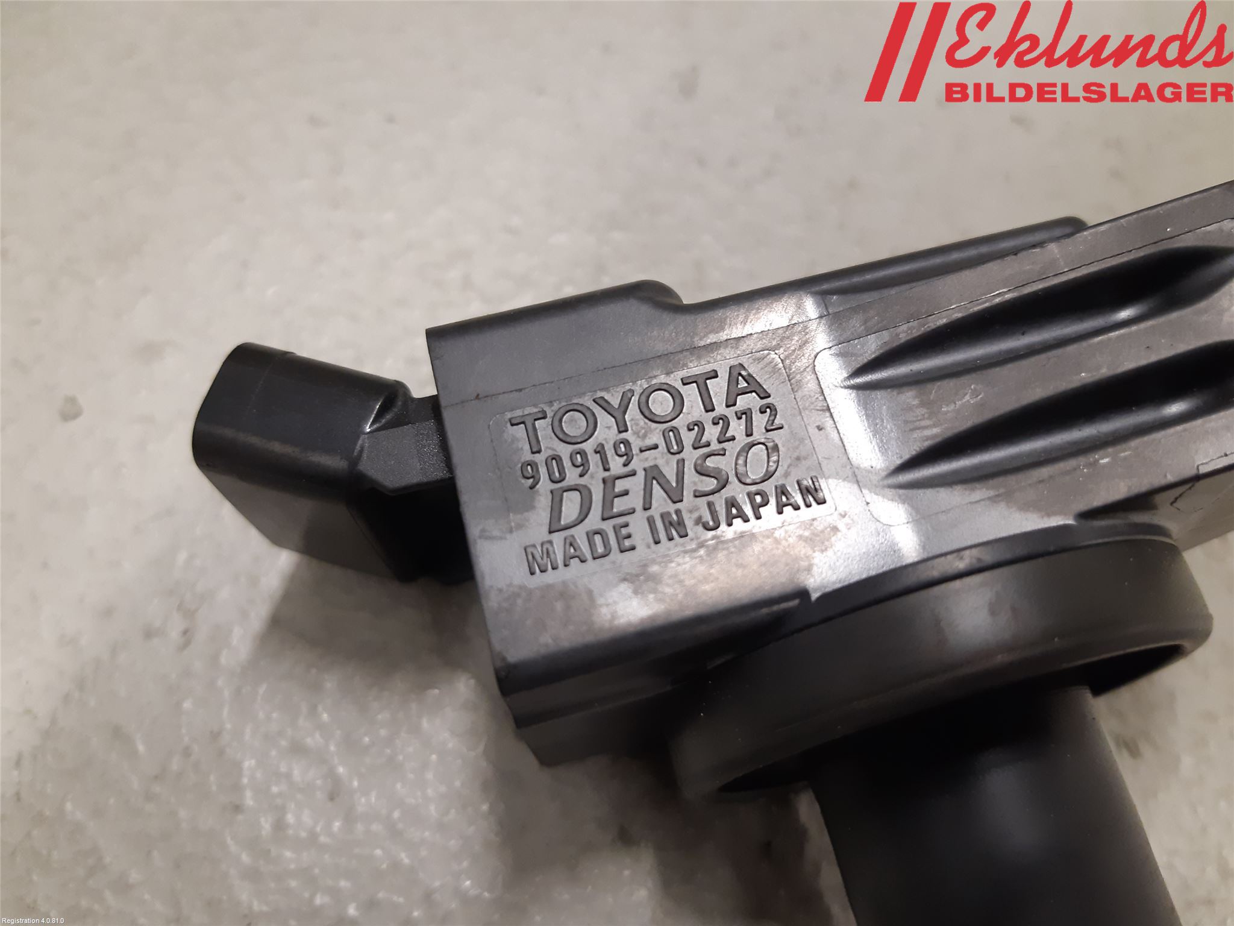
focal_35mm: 26
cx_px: 617
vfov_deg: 53.1
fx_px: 927
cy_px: 463
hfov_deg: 67.3
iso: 160
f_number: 1.7
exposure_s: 1/50
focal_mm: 3.93
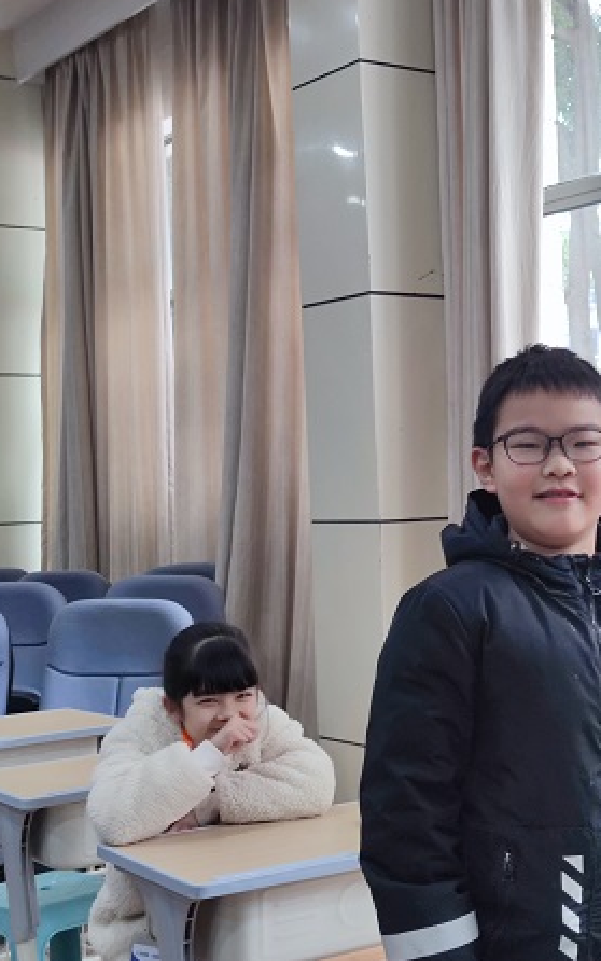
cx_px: 571
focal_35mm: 57
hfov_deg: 22.1
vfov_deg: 35.7
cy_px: 478
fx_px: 1493
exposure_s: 1/76
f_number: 1.69
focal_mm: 6.72
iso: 114
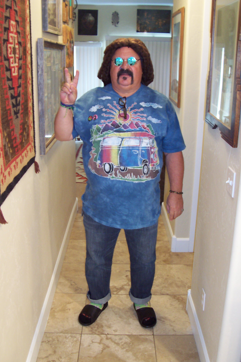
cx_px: 115
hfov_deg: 34.2
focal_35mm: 39
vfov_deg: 49.6
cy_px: 181
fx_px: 392
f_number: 2.8
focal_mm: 5.6
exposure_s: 1/4
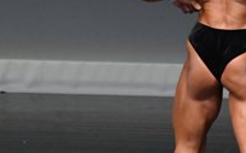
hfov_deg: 1.7
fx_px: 8177
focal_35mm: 1221
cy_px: 53
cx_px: 180
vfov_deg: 1.1
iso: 4000
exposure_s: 1/400
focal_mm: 210
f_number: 5.6
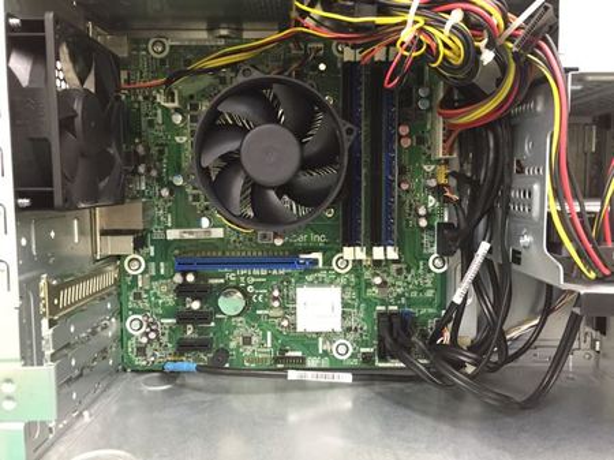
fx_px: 514
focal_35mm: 29
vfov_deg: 48.2
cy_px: 230
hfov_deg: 61.7
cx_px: 307
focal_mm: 4.15
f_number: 2.2
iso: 250
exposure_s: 1/25
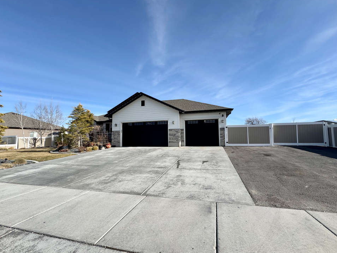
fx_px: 146
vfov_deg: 81.7
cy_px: 125
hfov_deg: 98.1
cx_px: 175
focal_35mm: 15
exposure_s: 1/2208
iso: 50
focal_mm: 2.22
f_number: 2.2
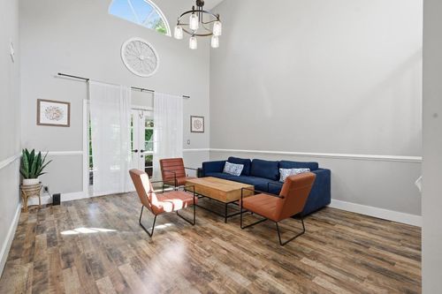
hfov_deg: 96.8
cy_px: 147
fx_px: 196
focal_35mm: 16
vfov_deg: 73.7
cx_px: 221
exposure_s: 1/25
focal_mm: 16
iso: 100
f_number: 8
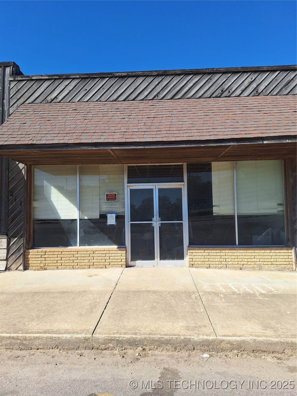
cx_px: 148
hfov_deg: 58.9
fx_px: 263
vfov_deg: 73.9
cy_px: 198
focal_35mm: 23
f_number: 1.8
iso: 40
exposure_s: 1/2242
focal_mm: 5.54
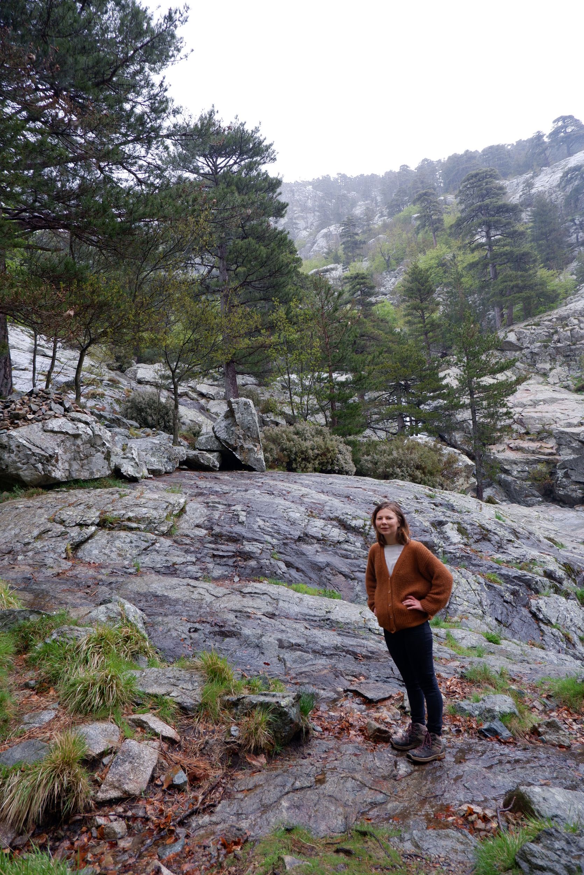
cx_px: 292
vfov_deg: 76.1
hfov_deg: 55.2
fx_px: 559
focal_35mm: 23
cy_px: 438
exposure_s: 1/140
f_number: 4
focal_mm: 15
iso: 200
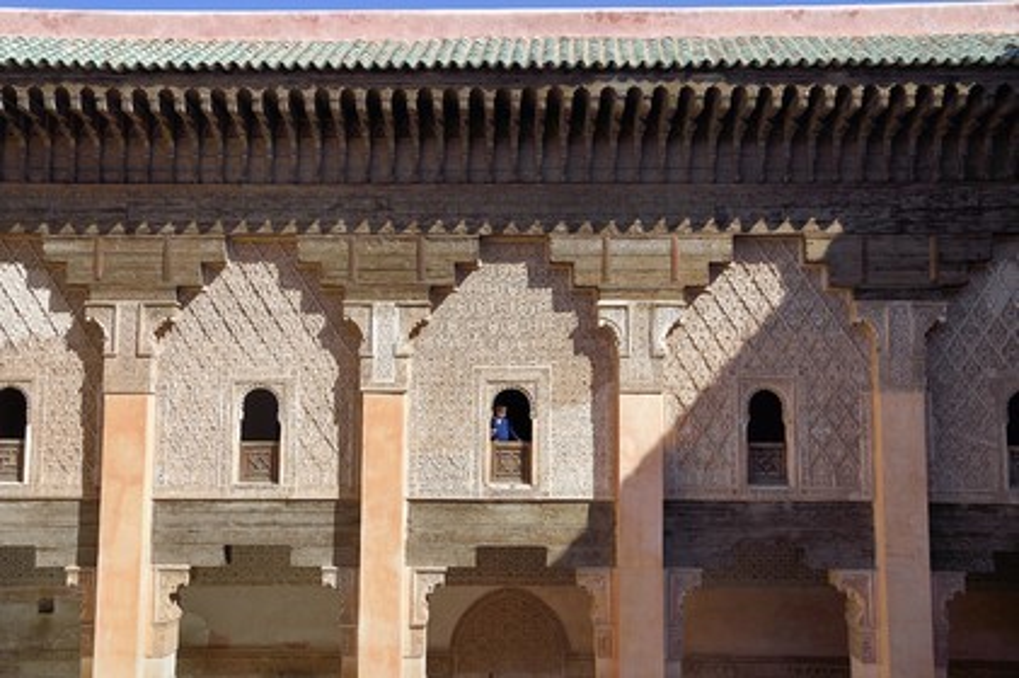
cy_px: 339
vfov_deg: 35.0
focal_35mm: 38
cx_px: 510
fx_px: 1075
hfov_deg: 50.7
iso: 160
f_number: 10
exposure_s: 1/250
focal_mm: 38
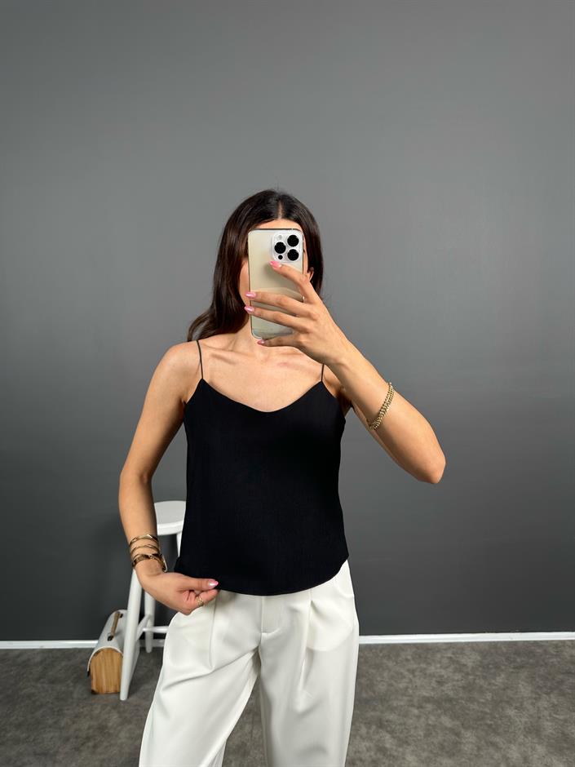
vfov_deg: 71.6
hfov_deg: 56.8
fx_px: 532
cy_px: 384
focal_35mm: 24
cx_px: 288
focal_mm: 6.86
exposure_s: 1/121
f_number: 1.78
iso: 80
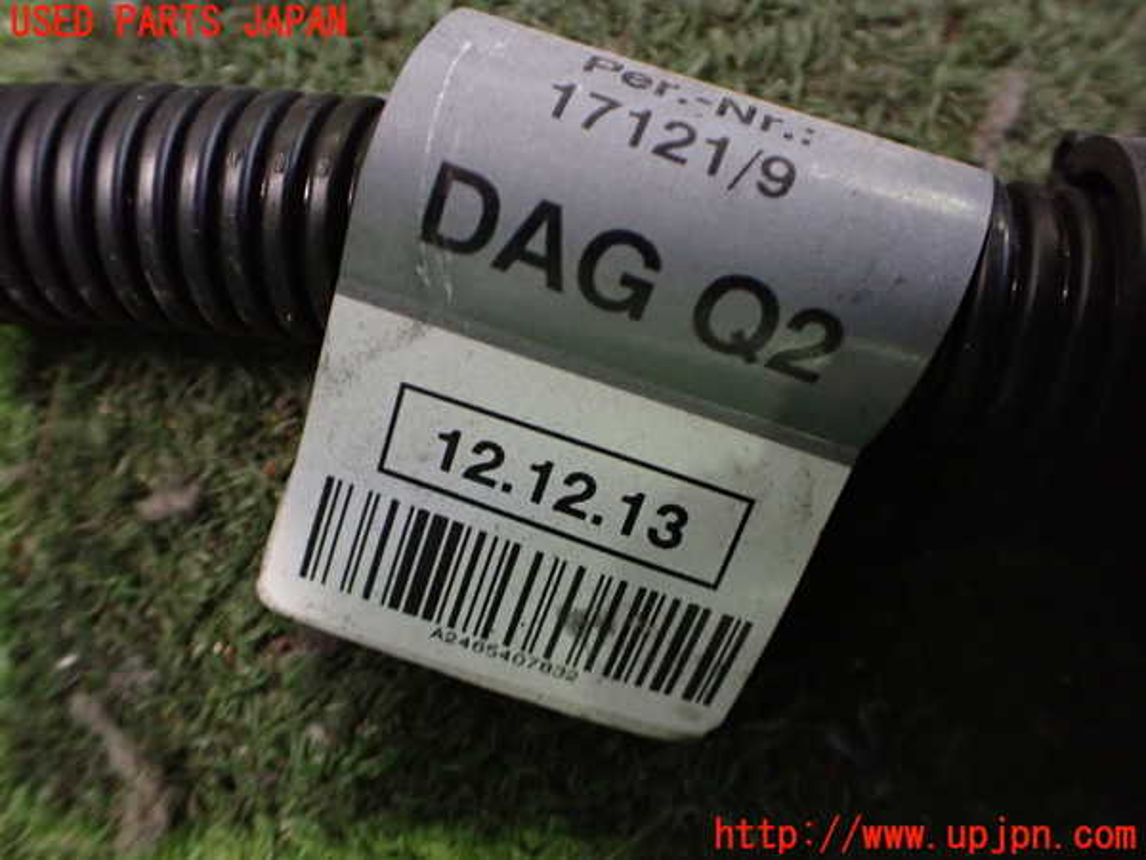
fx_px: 993
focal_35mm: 30
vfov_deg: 46.8
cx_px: 573
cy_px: 430
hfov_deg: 60.0
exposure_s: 1/30
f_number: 2.3
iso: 1000
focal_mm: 5.4
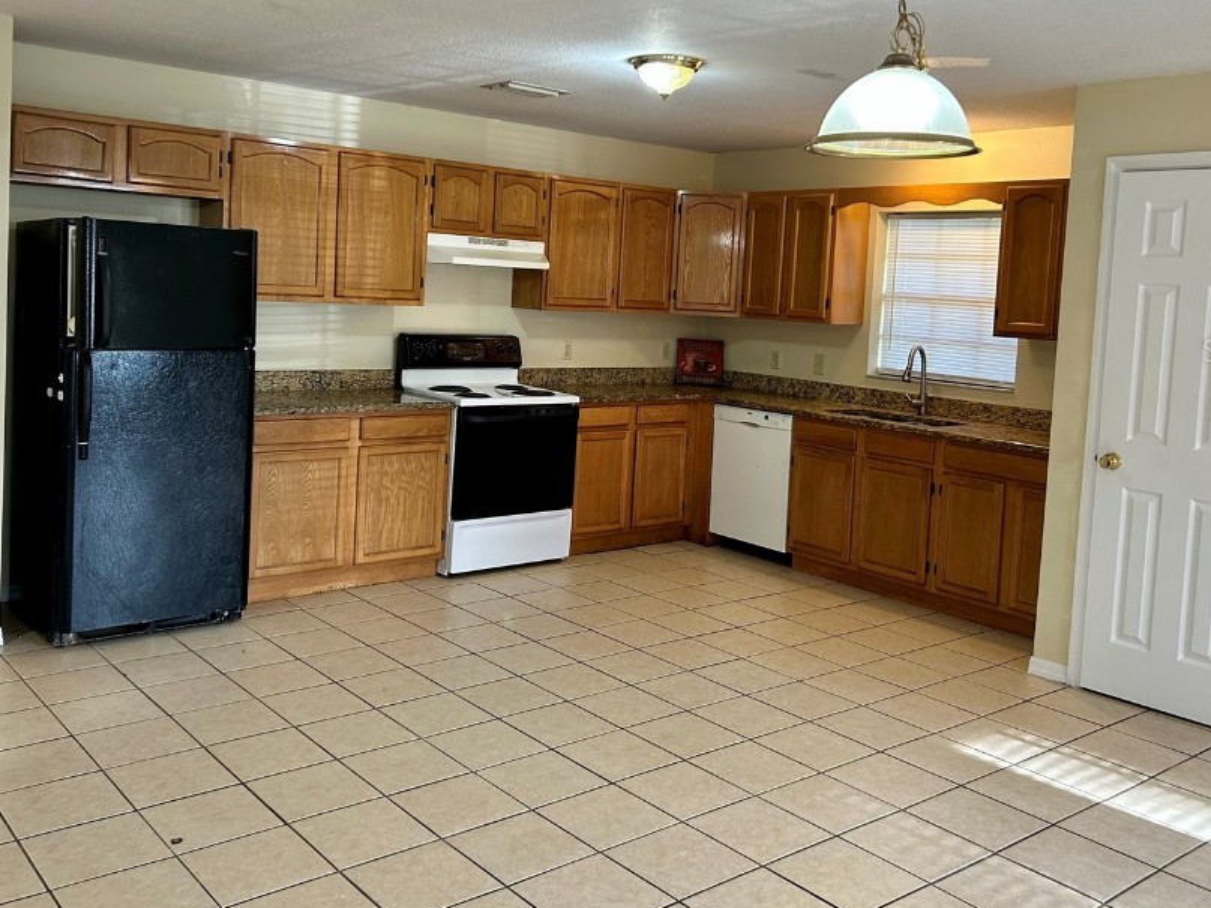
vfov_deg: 42.7
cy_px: 350
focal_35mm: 33
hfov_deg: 55.3
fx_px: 1154
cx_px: 576
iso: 125
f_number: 1.5
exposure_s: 1/60
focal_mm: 5.7
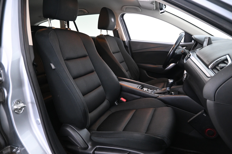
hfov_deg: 73.7
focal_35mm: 24
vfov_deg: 53.1
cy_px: 77
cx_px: 116
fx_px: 155
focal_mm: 16
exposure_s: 1/25
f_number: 3.5
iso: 2200
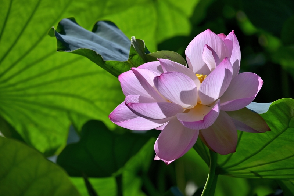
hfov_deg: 4.1
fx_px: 4085
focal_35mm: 500
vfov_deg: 2.8
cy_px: 98
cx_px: 147
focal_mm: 500
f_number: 11
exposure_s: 1/500
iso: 100
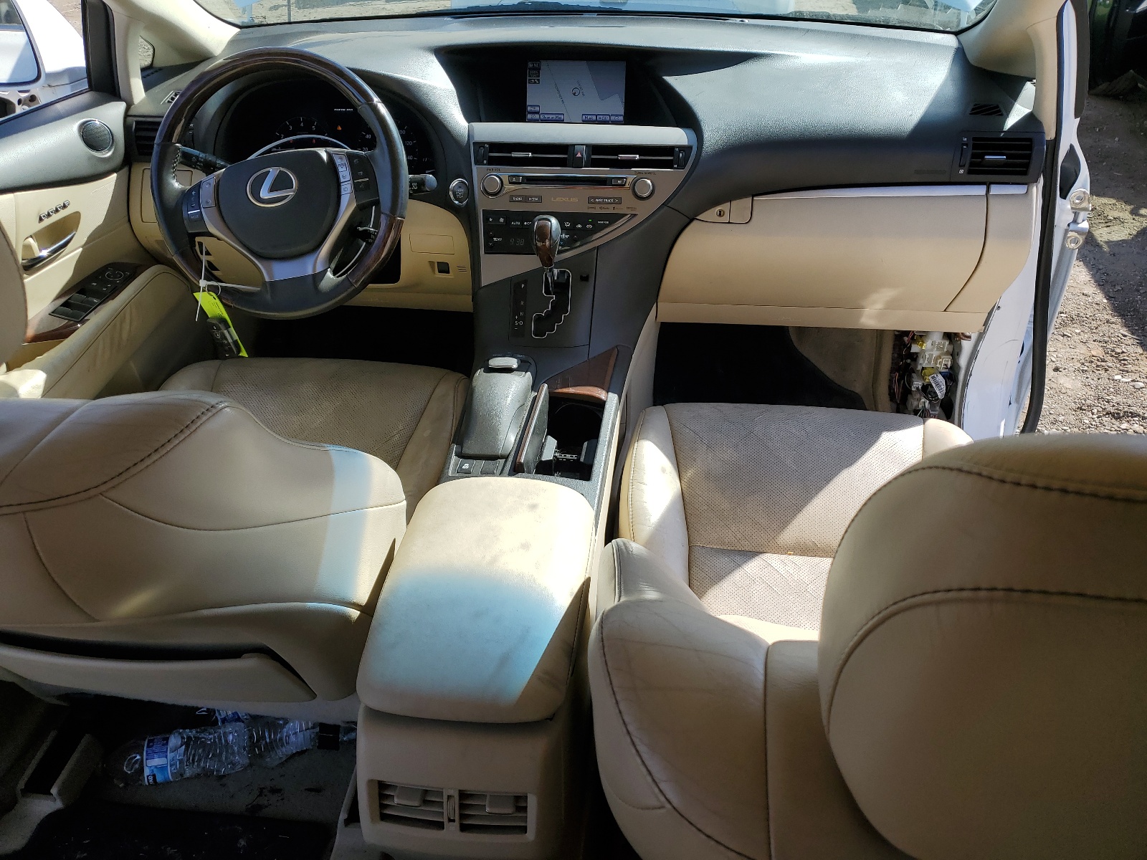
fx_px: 862
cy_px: 430
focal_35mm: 26
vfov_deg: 53.1
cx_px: 574
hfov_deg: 67.3
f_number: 1.5
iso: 50
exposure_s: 1/1429
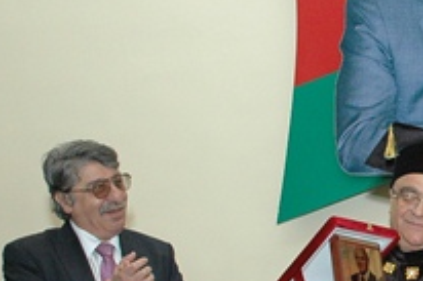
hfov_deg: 22.4
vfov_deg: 16.1
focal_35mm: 84
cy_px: 224
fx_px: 986
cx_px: 499
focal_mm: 18
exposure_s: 1/125
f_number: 6.3
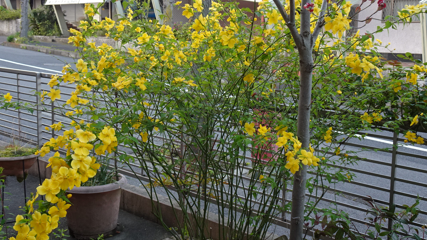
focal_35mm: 42
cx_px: 214
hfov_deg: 48.4
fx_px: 476
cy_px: 108
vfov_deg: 28.3
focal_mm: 6.44
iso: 160
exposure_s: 1/40
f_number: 4
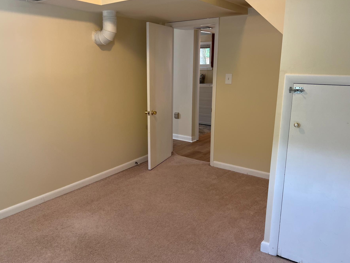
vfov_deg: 46.8
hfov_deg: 59.7
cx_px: 149
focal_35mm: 30
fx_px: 303
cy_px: 124
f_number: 1.5
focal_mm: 5.7
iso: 64
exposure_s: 1/60
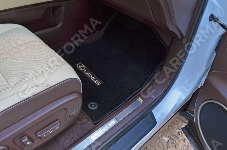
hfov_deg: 62.1
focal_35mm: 30
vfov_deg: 43.4
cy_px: 75
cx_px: 114
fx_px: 189
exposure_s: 1/15
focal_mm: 20
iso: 400
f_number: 8
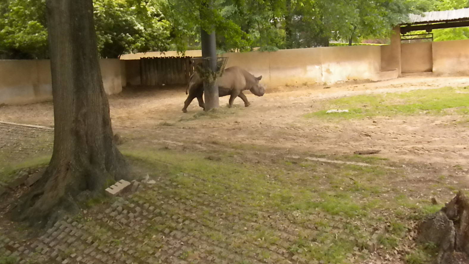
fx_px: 510
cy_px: 105
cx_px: 238
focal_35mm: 41
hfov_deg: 49.4
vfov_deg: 28.9
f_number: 10
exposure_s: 1/113
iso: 640
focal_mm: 6.6
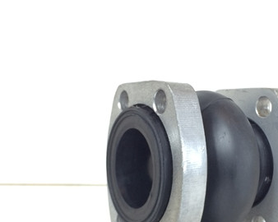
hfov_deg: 35.6
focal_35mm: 52
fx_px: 428
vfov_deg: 28.8
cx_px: 188
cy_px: 154
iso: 40
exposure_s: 1/30
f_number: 2.2
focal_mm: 4.12
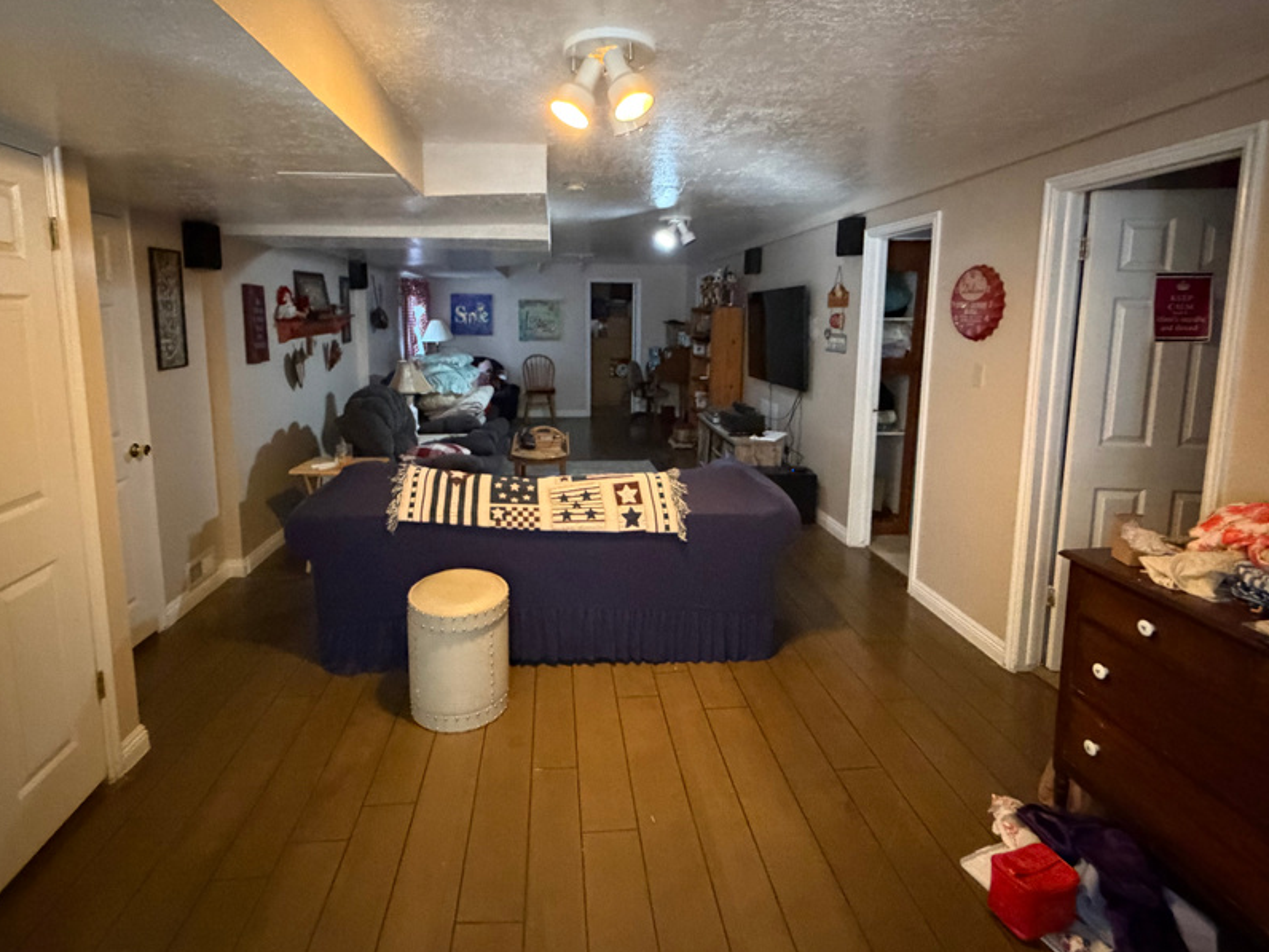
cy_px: 397
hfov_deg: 87.7
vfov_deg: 71.1
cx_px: 604
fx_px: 660
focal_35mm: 18
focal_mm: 2.22
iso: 1600
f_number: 2.2
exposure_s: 1/40
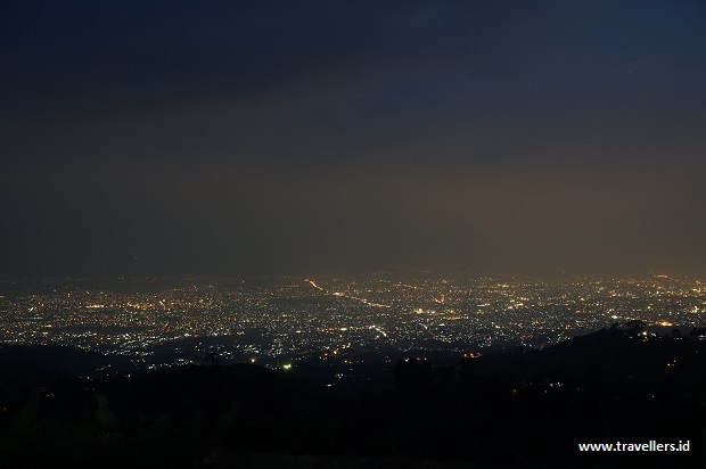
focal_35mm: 44
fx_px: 852
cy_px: 234
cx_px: 353
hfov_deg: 45.0
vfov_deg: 30.8
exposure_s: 30
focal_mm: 29
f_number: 8
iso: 200
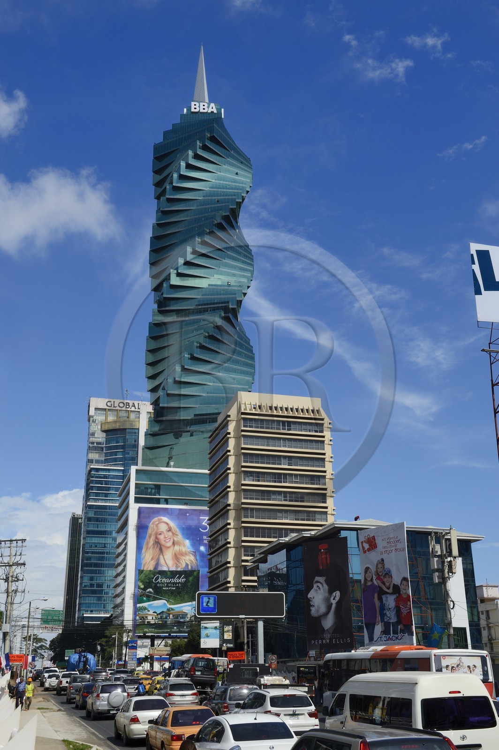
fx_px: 791
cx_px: 250
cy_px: 375
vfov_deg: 50.7
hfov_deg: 35.0
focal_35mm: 38
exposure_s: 1/320
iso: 200
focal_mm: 38
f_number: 14
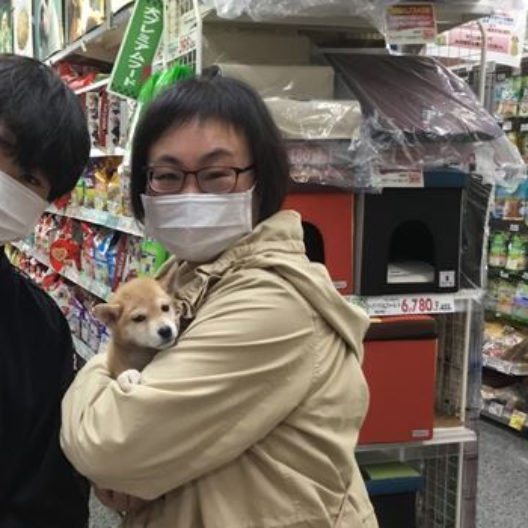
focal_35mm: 47
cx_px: 101
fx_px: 811
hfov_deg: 34.9
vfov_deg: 36.1
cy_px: 261
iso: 80
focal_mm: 3.3
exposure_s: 1/30
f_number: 2.4
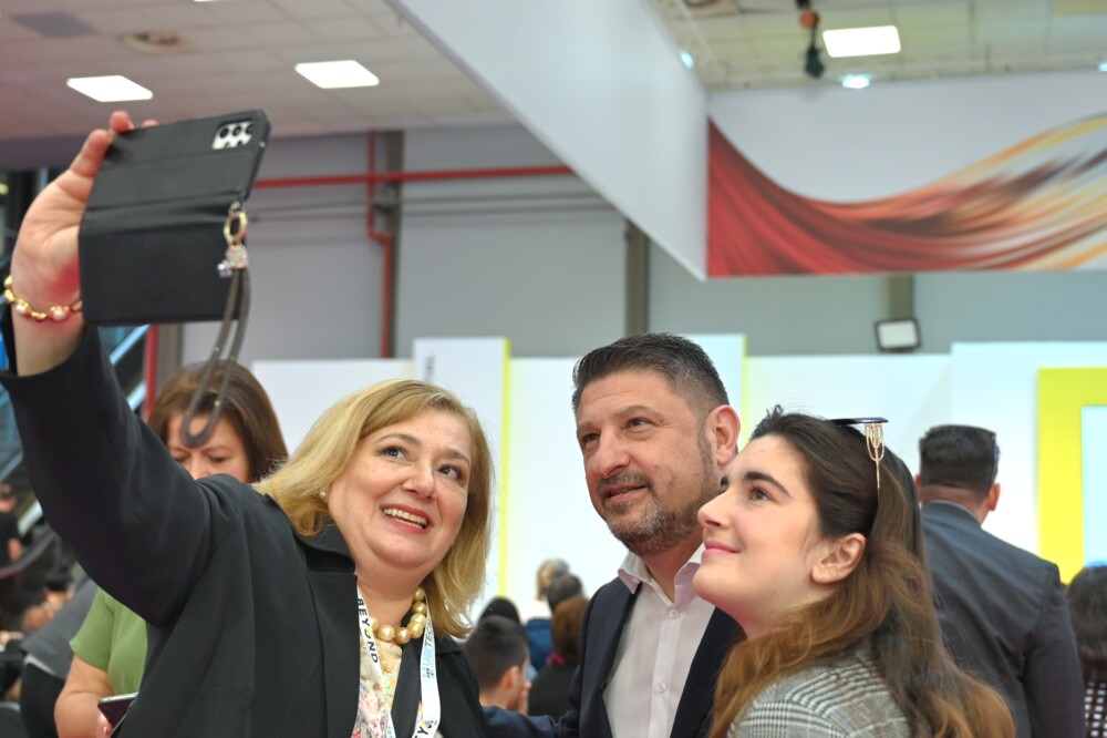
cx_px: 554
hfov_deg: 41.9
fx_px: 1445
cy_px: 369
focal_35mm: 47
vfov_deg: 28.6
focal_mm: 31.5
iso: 400
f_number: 2.8
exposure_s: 1/161
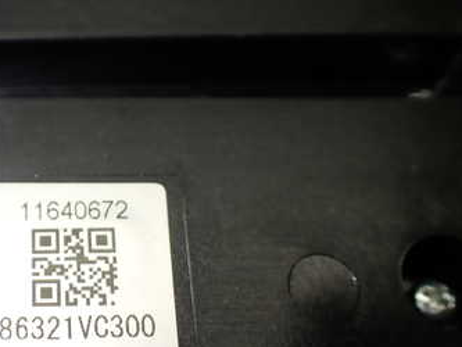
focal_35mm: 54
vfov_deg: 26.7
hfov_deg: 34.5
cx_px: 96
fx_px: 721
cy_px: 255
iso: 125
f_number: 2.3
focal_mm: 5.4
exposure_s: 1/125
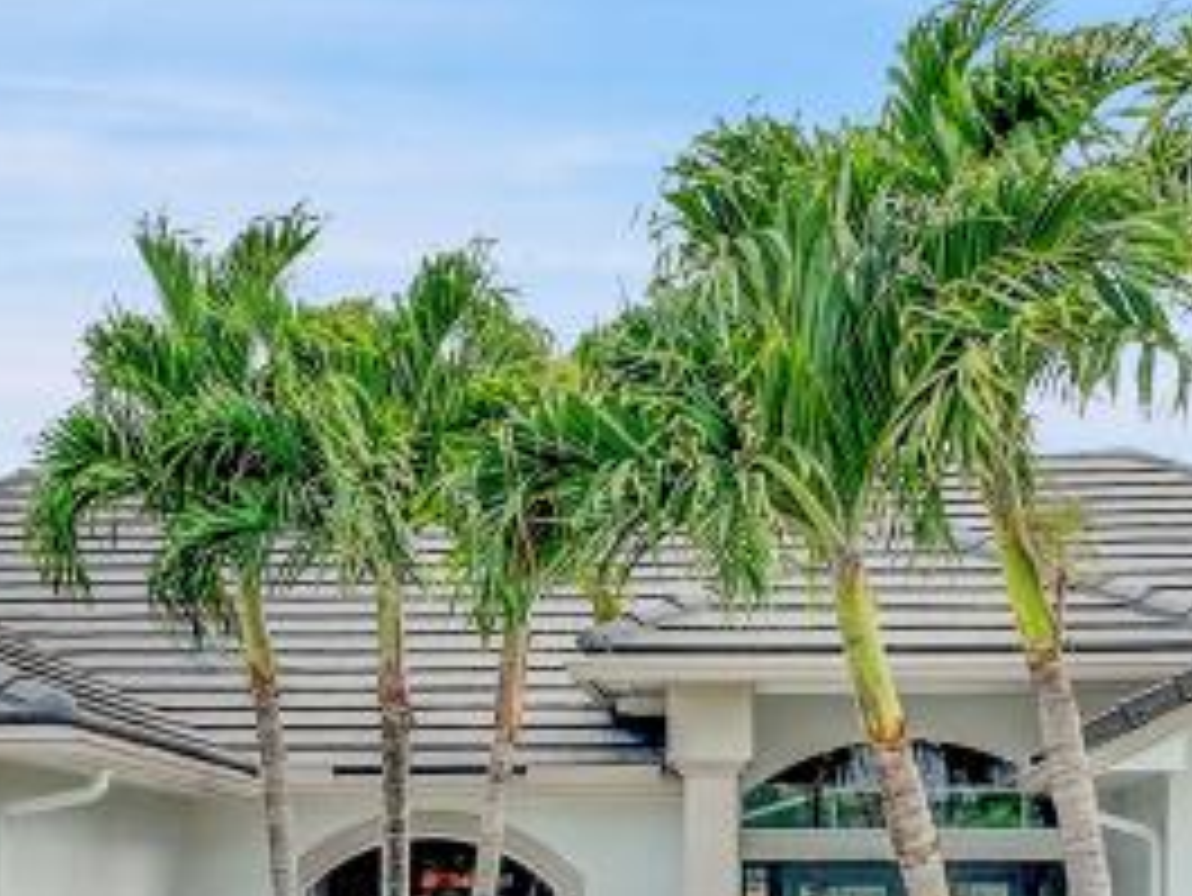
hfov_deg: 22.5
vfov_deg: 16.5
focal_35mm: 87
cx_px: 504
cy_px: 959
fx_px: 2997
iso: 230
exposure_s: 1/2500
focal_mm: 12.3
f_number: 2.8
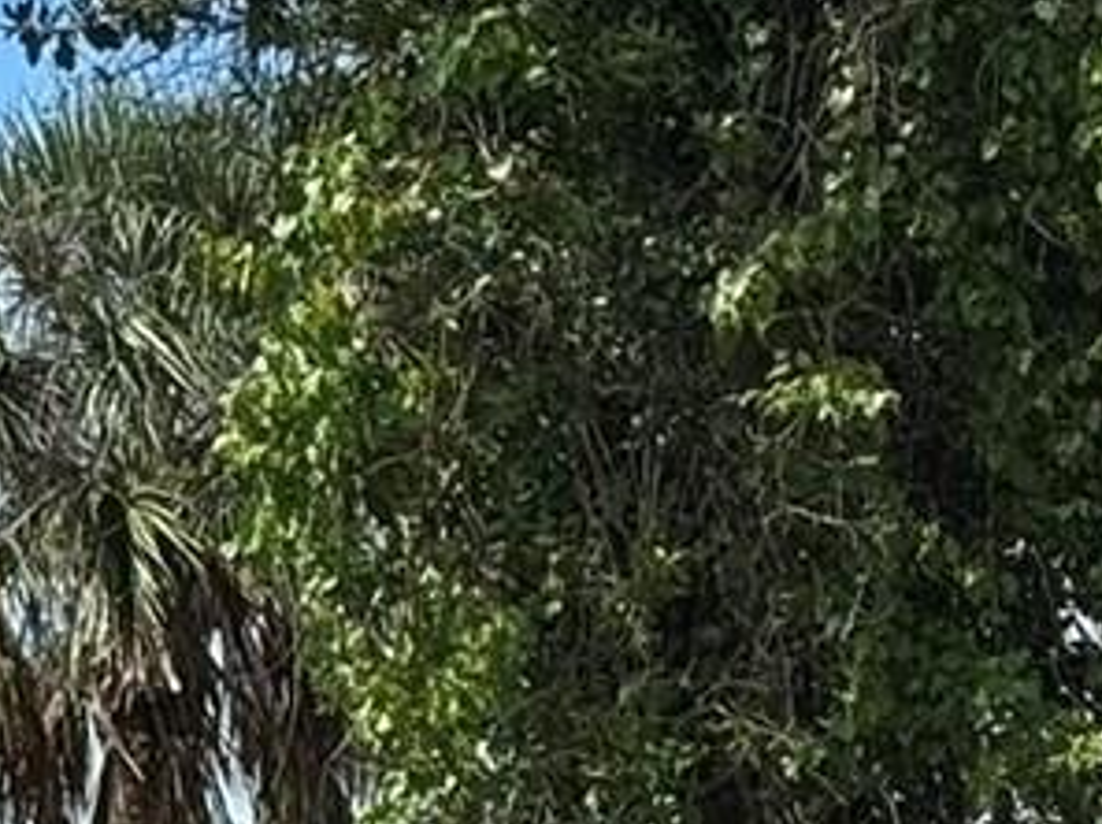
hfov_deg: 7.4
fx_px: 8235
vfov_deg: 5.6
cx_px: 2041
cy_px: 1845
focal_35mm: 259
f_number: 1.78
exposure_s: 1/2959
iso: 64
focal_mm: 6.76
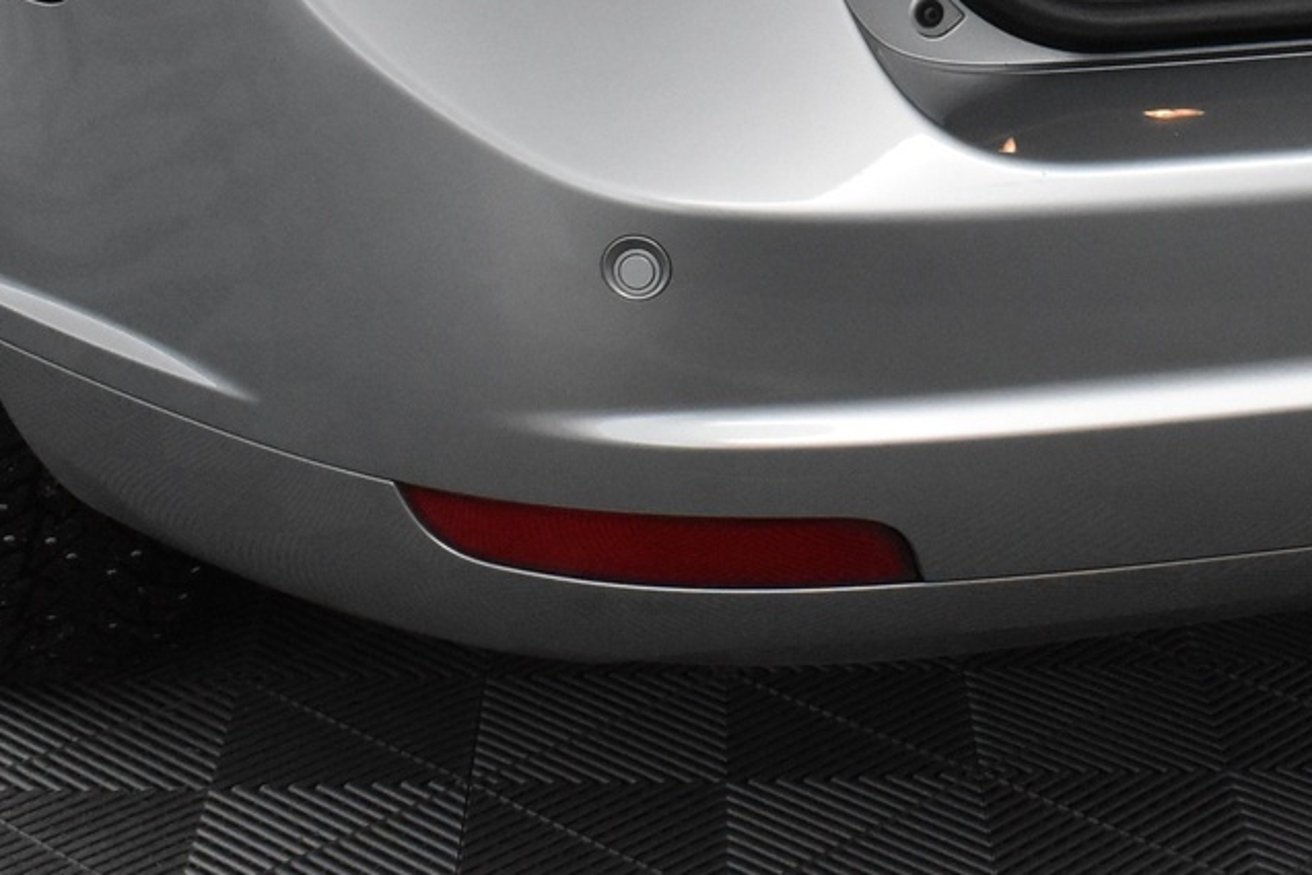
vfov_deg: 14.0
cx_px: 1175
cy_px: -148
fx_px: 3473
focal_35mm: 95
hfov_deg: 21.0
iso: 3200
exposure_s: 1/160
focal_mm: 25
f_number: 6.3
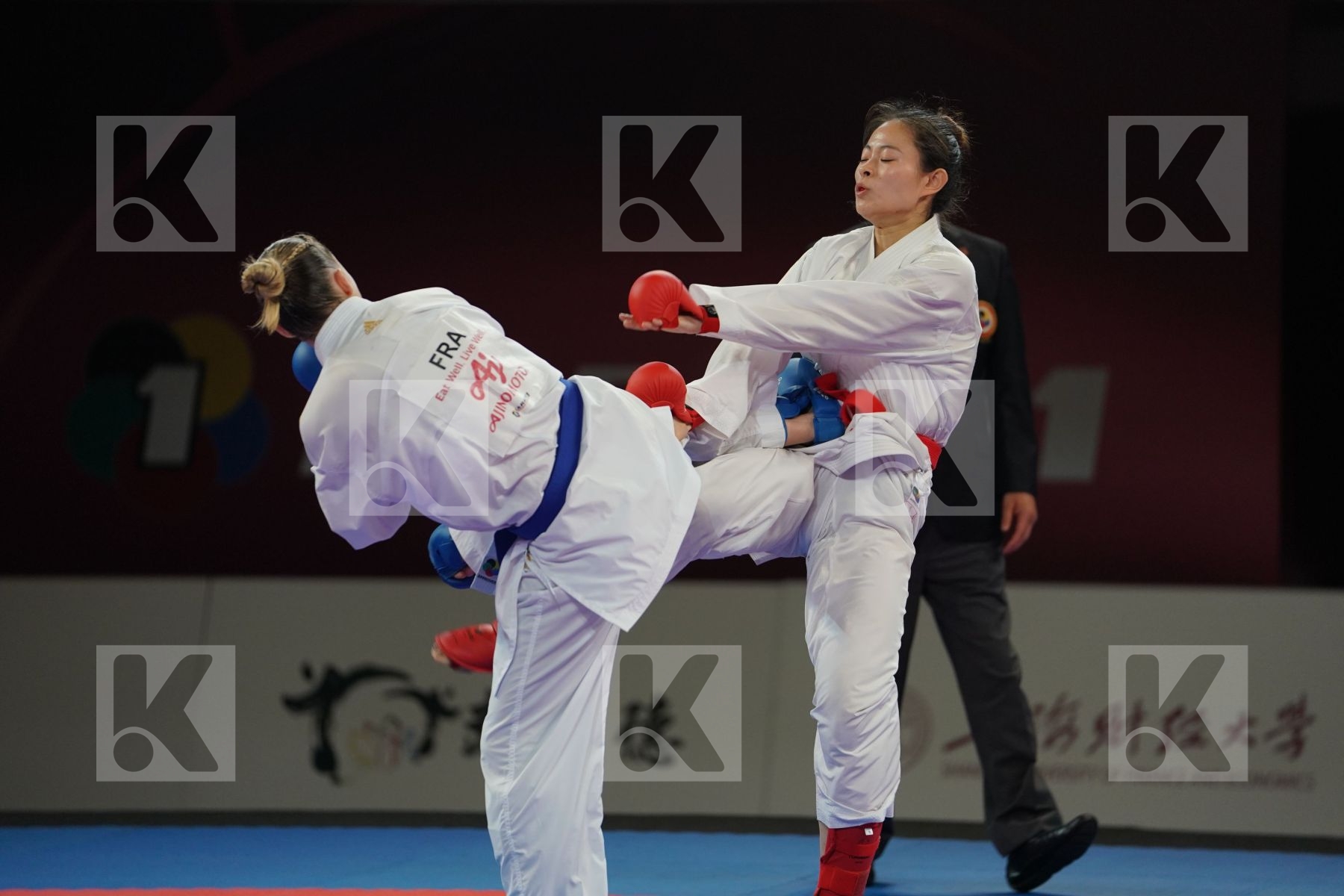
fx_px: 7466
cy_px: 448
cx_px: 672
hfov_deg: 10.3
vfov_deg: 6.9
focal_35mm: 200
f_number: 2.8
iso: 1250
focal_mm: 200
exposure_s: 1/1000
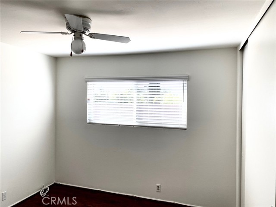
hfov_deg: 67.3
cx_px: 138
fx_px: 207
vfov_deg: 53.1
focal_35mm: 26
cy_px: 104
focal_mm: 4.25
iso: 32
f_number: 1.8
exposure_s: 1/124
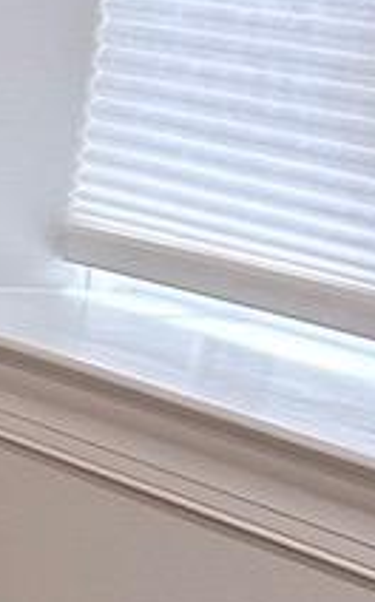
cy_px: 642
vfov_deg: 8.5
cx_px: -1636
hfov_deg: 4.4
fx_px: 4034
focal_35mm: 246
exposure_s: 1/120
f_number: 1.78
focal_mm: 6.86
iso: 160
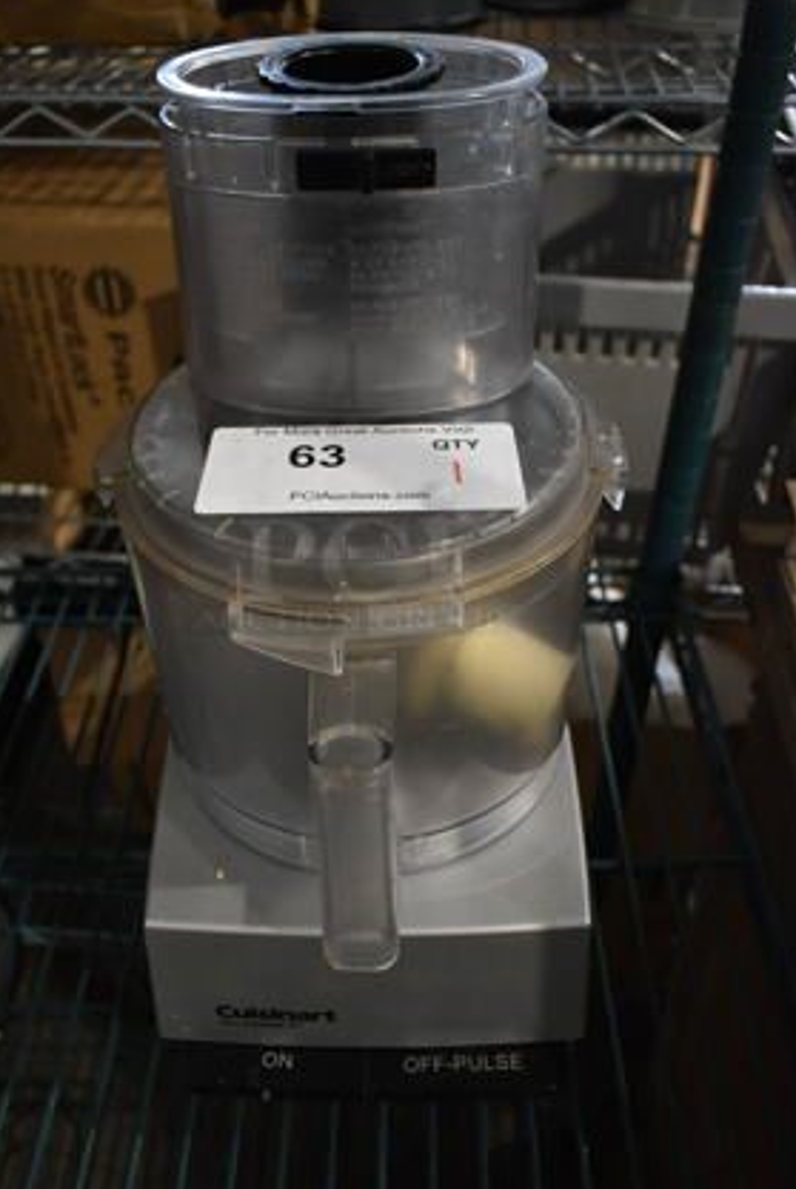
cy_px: 557
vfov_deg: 60.2
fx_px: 1026
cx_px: 351
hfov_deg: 42.4
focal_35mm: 31
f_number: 3.5
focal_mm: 18
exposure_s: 1/30
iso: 1100
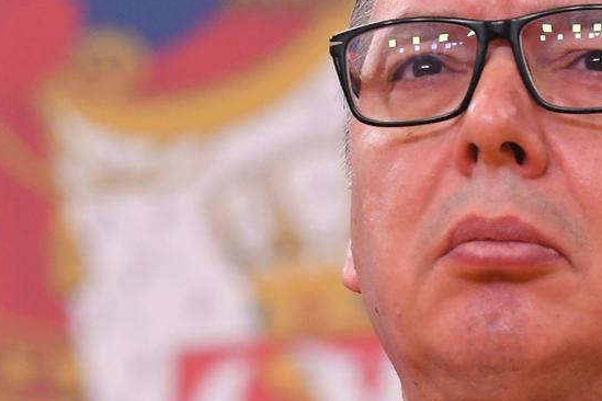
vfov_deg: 1.6
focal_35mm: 875
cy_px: -1
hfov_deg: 2.4
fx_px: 14631
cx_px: 292
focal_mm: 200
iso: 3200
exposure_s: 1/400
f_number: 4
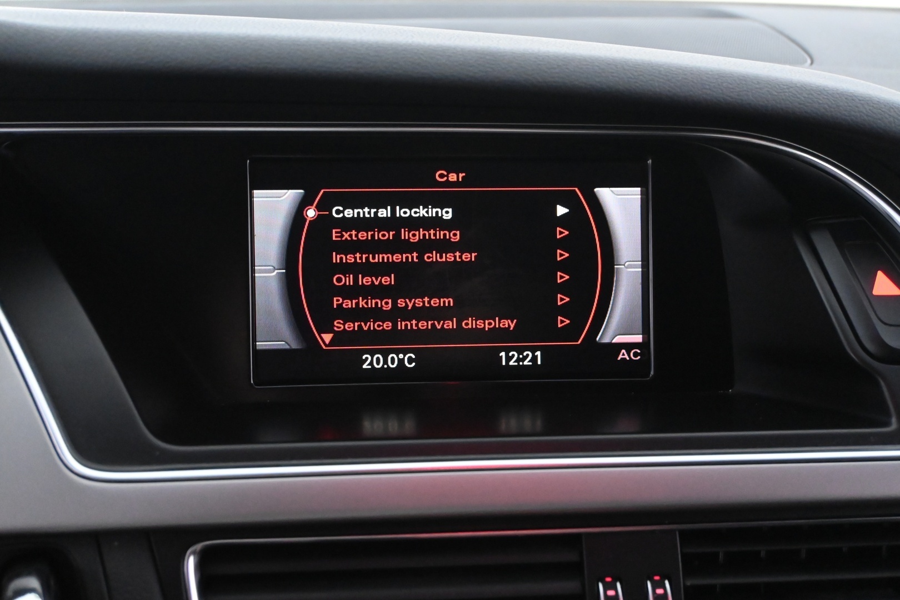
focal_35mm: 39
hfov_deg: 49.6
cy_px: 300
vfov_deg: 34.2
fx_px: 975
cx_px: 450
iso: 6400
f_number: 5
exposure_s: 1/40
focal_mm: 26
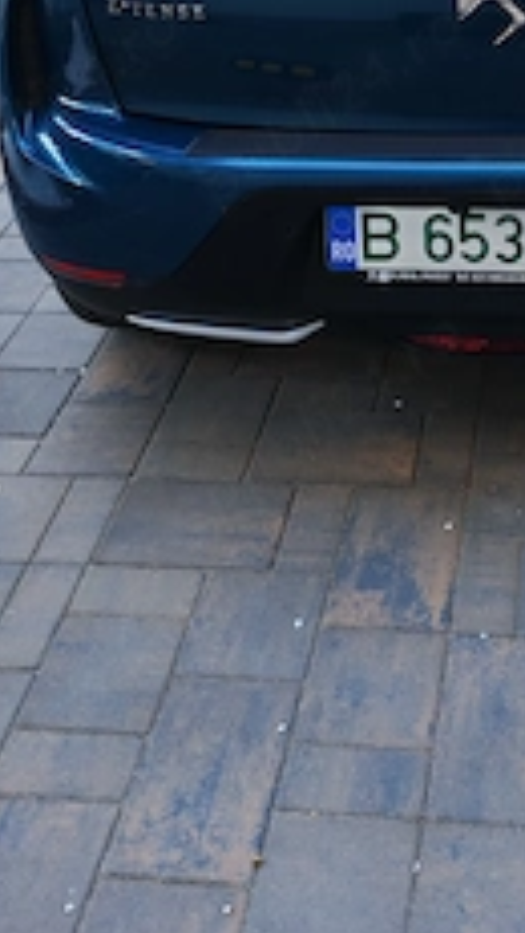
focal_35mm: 51
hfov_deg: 22.9
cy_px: 174
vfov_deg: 38.9
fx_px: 1262
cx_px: 472
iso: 50
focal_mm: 6.12
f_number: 1.9
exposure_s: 1/170
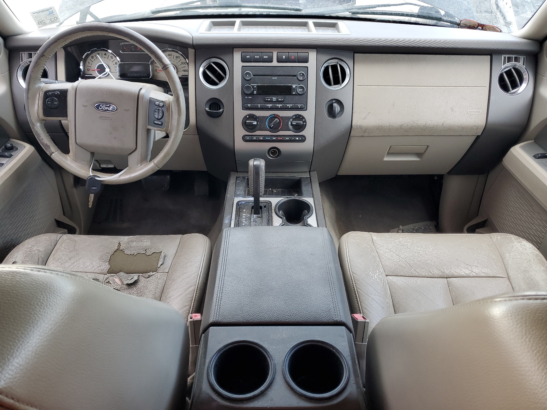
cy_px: 205
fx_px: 411
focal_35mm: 26
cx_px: 274
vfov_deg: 53.1
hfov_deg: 67.3
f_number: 1.5
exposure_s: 1/60.2
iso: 50
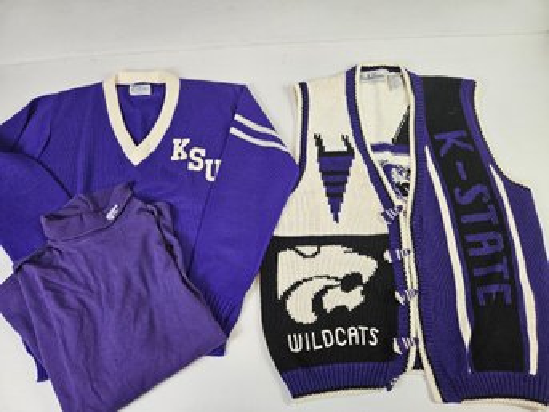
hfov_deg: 73.9
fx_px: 365
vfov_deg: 58.8
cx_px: 274
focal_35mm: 23
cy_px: 206
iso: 125
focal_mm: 5.4
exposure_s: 1/120
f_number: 1.8
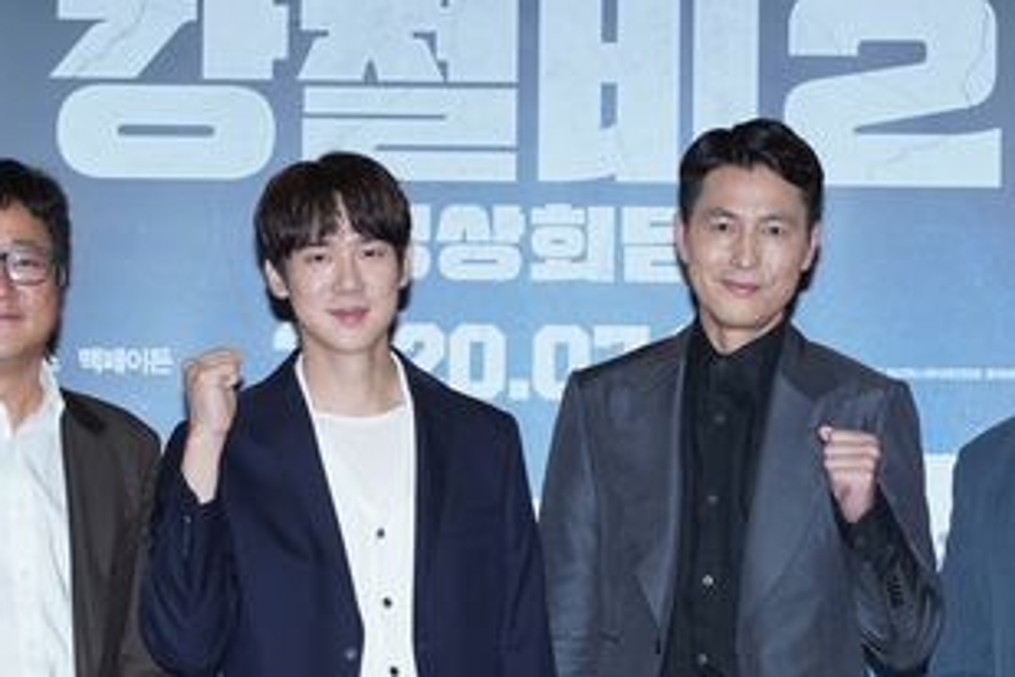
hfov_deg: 11.1
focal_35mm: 185
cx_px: 572
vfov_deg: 7.4
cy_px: 557
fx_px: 5216
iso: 160
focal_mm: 102
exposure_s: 1/160
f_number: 5.6
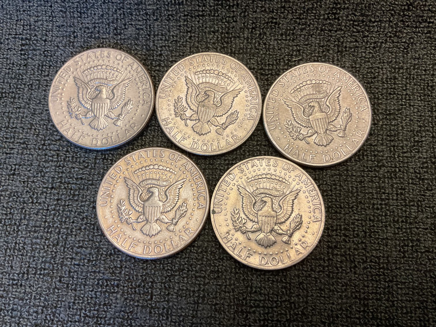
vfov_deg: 48.2
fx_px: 365
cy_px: 164
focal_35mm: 29
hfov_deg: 61.7
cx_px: 218
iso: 64
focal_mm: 3
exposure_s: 1/50
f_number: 1.8
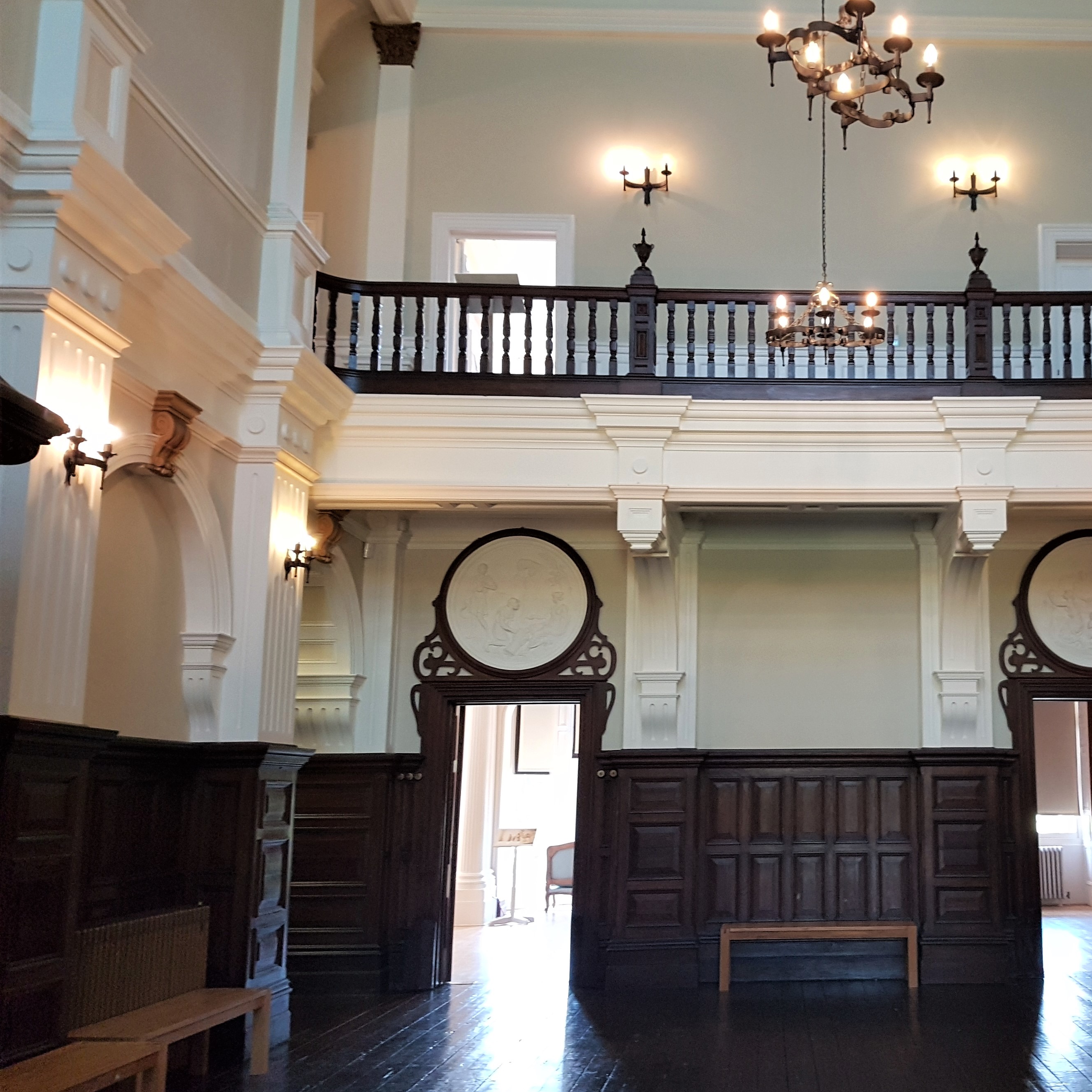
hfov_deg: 45.4
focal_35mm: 35
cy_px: 604
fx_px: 1249
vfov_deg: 47.1
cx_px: 831
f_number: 1.7
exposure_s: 1/50
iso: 200
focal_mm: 4.2
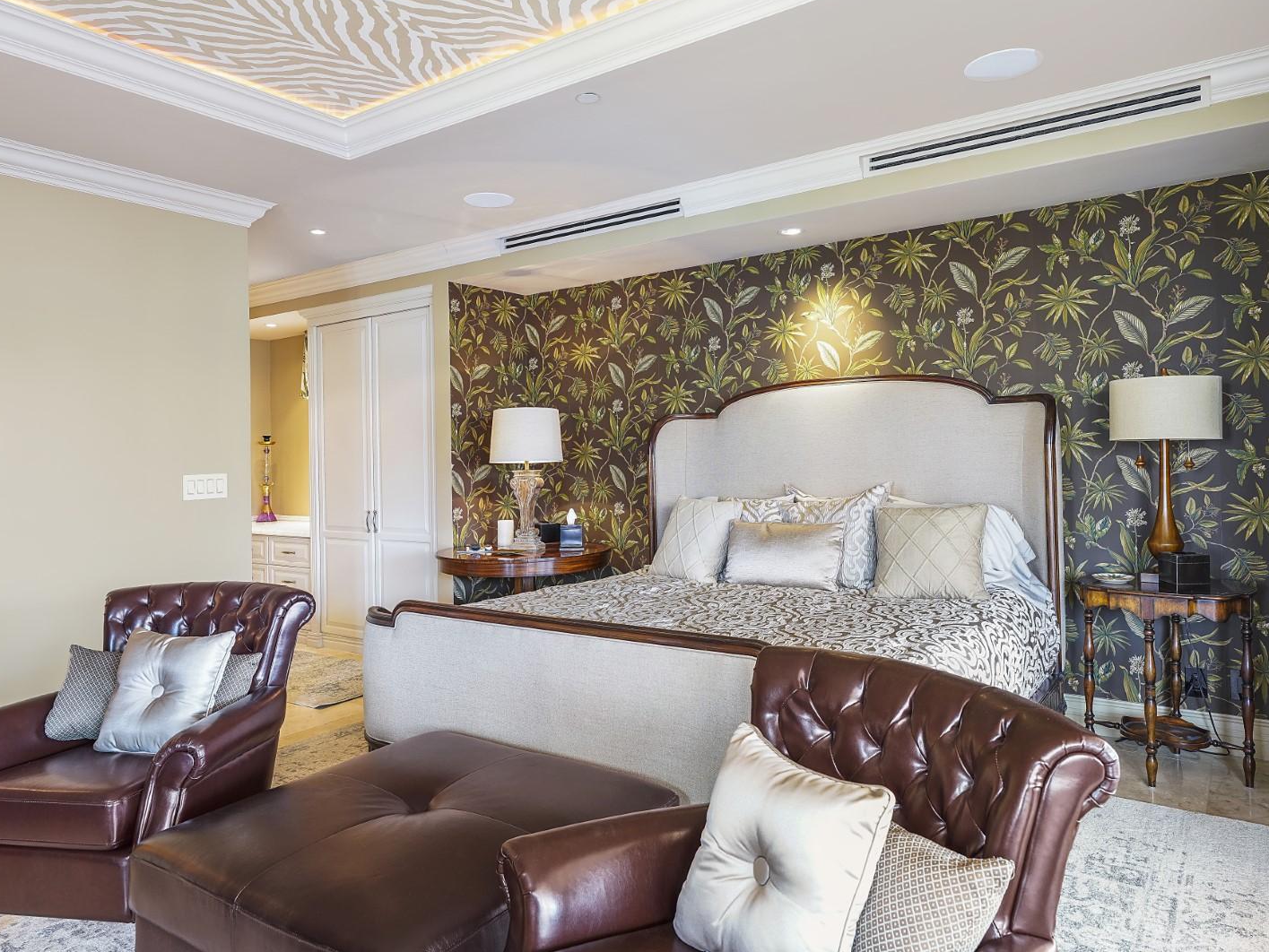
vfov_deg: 61.1
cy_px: 476
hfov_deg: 76.4
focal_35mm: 22
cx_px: 633
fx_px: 807
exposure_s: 1/4
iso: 320
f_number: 6.3
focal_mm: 20
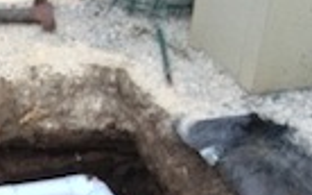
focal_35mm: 143
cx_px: -112
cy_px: 320
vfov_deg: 8.9
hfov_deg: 14.0
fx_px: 1215
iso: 400
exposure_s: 1/15
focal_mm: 4.28
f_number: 2.4
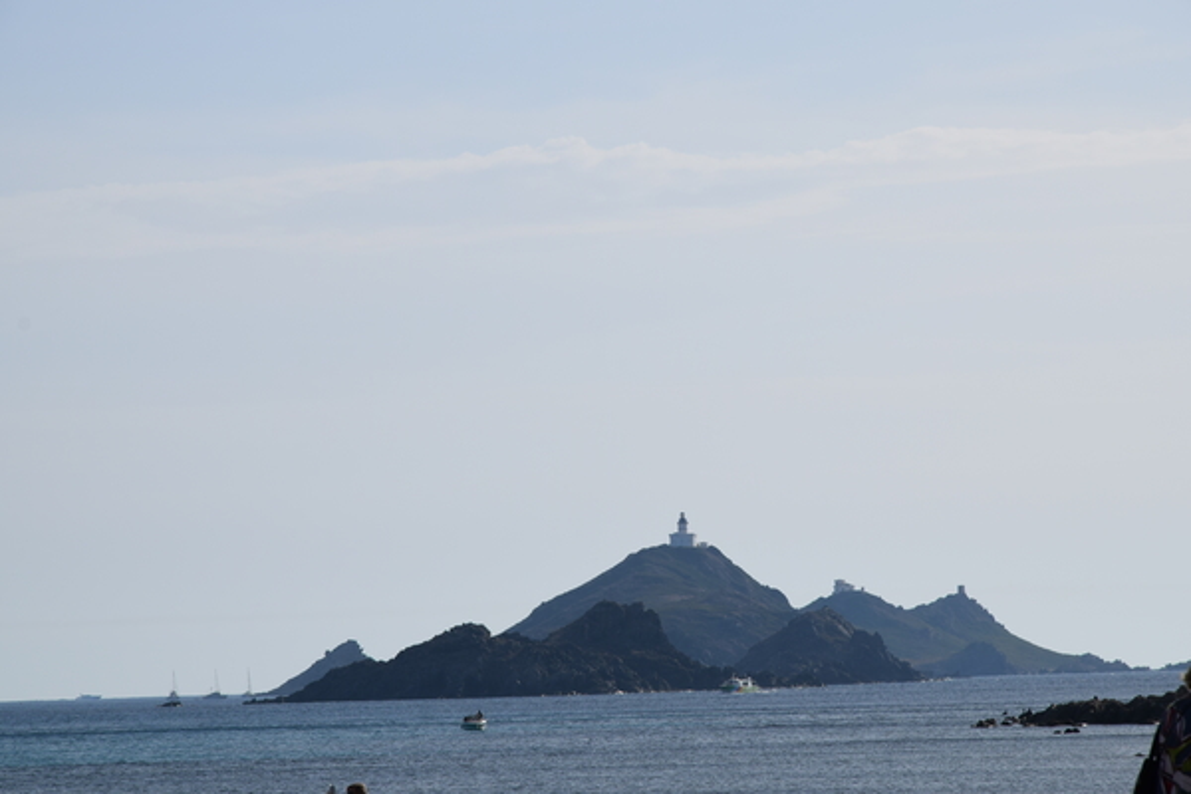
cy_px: 397
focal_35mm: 158
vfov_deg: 8.7
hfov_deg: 13.0
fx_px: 5210
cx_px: 596
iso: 200
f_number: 13
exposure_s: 1/640
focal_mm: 105
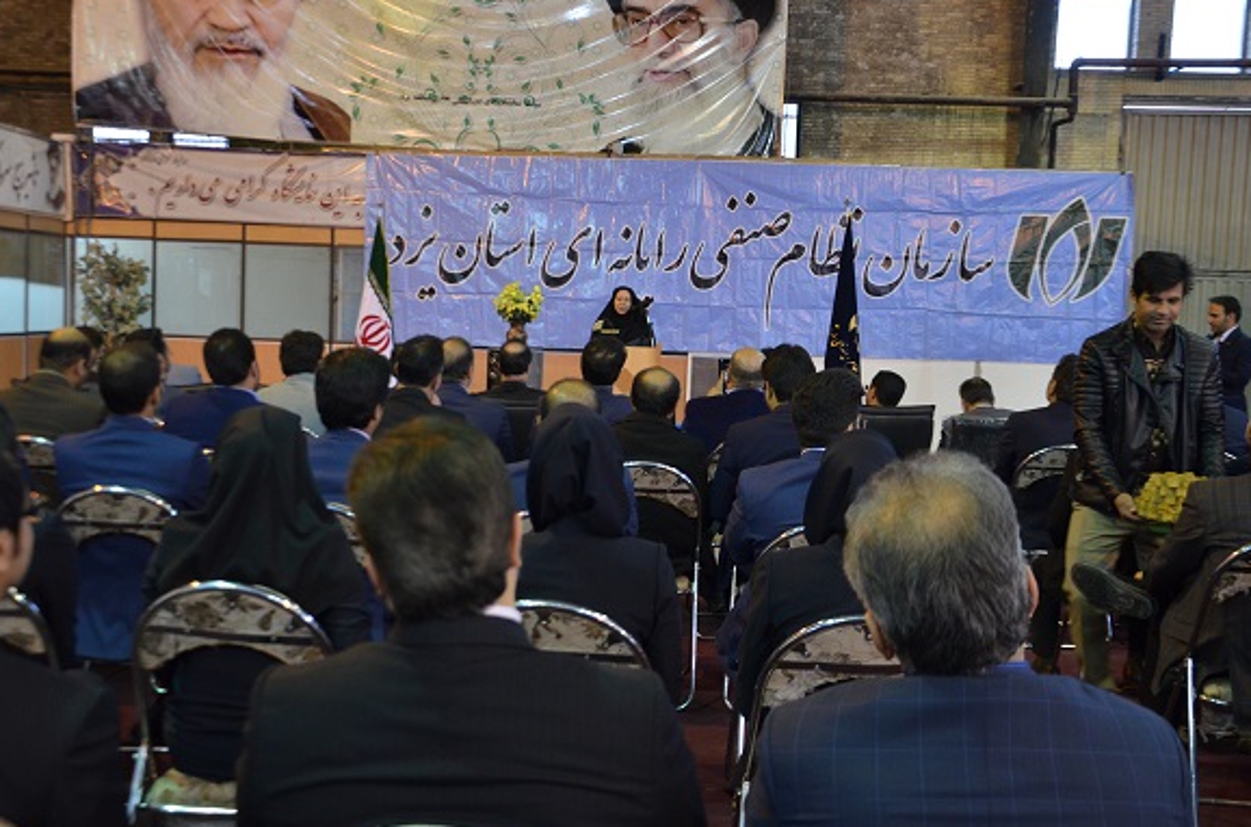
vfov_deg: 32.0
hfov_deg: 46.9
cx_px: 602
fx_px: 1440
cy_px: 402
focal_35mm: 42
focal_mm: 25
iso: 1100
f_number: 4
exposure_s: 1/30
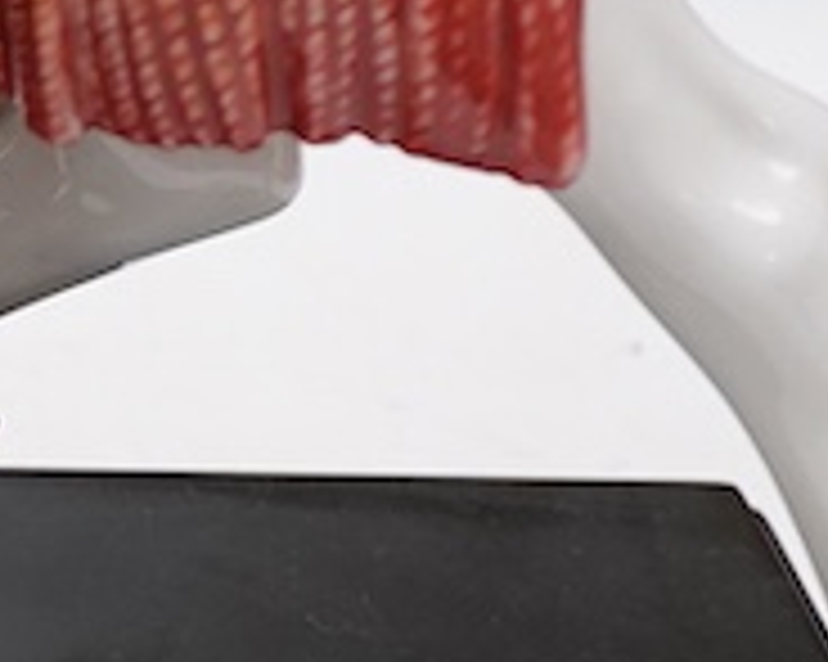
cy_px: 531
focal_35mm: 207
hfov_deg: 8.9
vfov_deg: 7.5
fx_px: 5070
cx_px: -693
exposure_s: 1/125
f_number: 9
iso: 1250
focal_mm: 30
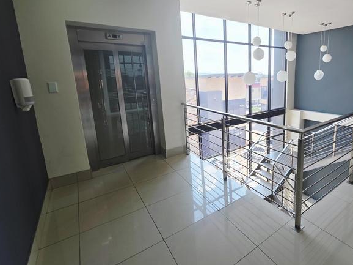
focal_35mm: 18
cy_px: 111
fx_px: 183
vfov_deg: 71.1
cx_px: 235
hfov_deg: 84.8
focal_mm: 2.2
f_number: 1.9
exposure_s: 1/100
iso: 20
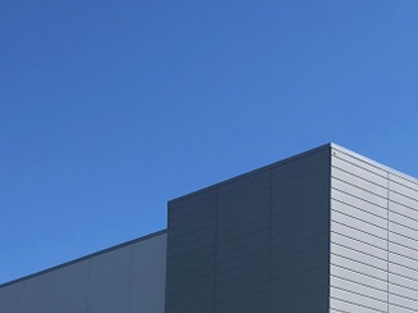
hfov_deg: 22.0
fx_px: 1038
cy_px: 395
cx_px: 408
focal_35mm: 86
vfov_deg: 16.3
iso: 20
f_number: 1.8
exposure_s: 1/2315
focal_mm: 3.99
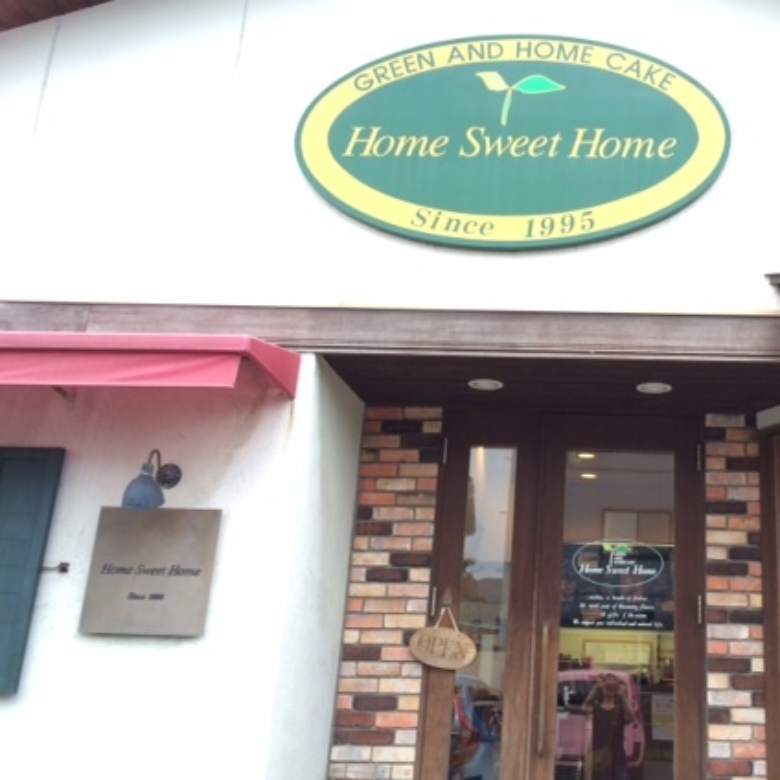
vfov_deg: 41.8
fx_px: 1020
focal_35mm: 40
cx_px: 583
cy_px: 359
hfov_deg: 40.7
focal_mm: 4.12
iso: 64
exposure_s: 1/120
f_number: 2.2
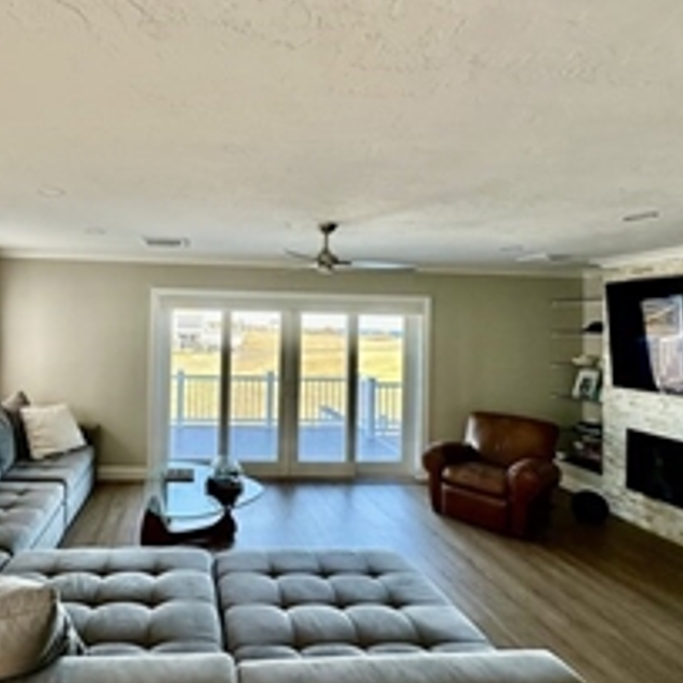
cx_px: 214
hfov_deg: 69.6
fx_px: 469
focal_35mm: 21
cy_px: 315
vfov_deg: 72.0
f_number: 2.2
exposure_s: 1/99
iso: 40
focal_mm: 2.22
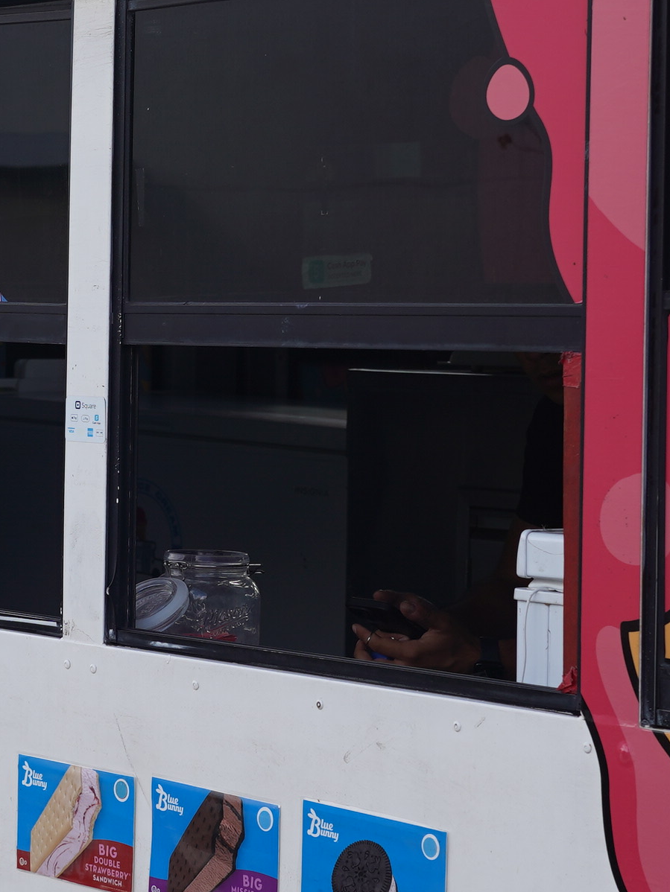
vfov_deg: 16.4
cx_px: 91
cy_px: 313
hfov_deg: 12.3
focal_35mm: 120
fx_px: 3096
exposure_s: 1/320
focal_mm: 38
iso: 100
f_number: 4.5
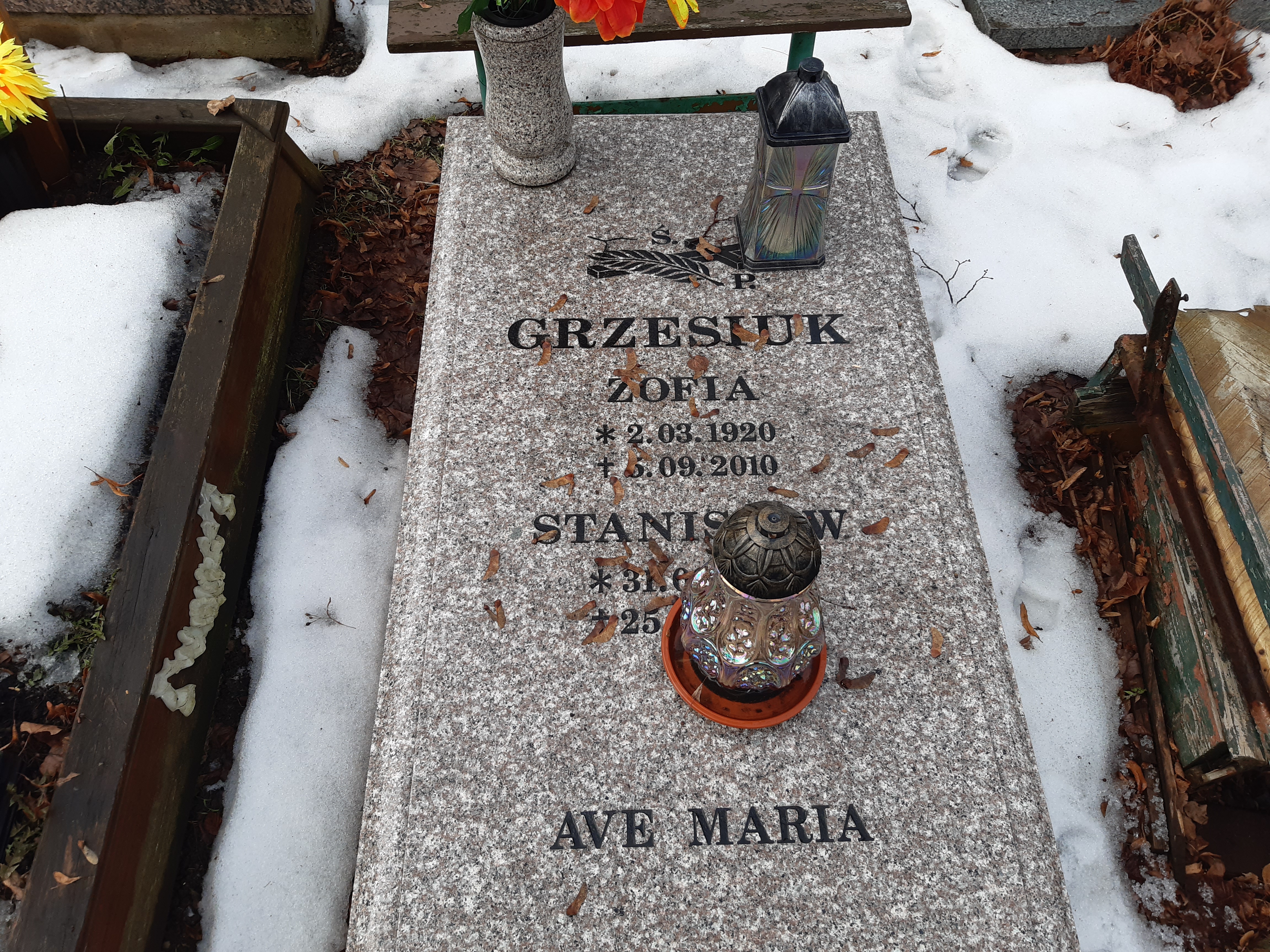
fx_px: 954
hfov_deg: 67.3
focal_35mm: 26
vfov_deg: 53.1
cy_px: 476
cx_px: 635
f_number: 1.7
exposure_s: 1/434
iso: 40
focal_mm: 3.92
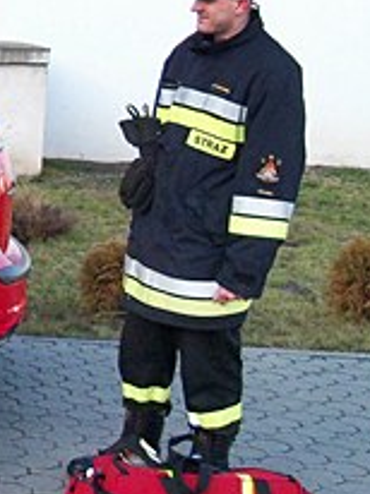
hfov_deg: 12.9
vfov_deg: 19.2
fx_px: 1457
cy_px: 173
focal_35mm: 102
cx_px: -339
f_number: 3.5
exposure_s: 1/500
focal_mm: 6.2
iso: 320
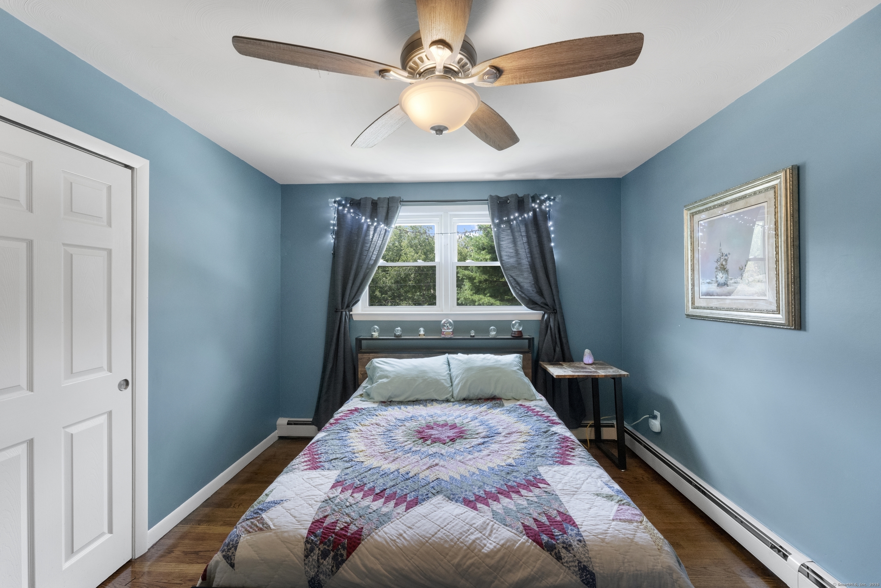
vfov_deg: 81.2
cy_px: 294
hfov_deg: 104.2
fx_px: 343
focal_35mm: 14
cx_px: 440
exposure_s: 1/30
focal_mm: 14
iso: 2000
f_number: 9
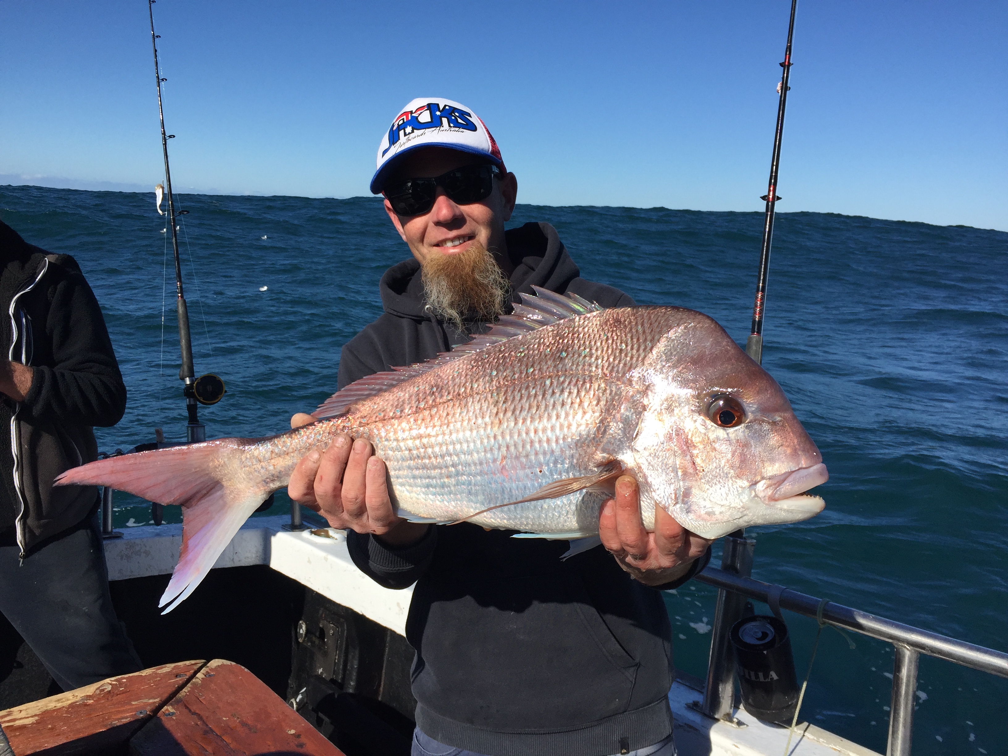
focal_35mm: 29
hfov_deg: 61.7
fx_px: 844
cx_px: 504
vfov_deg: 48.2
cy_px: 378
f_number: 2.2
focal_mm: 4.15
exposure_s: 1/3300
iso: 32
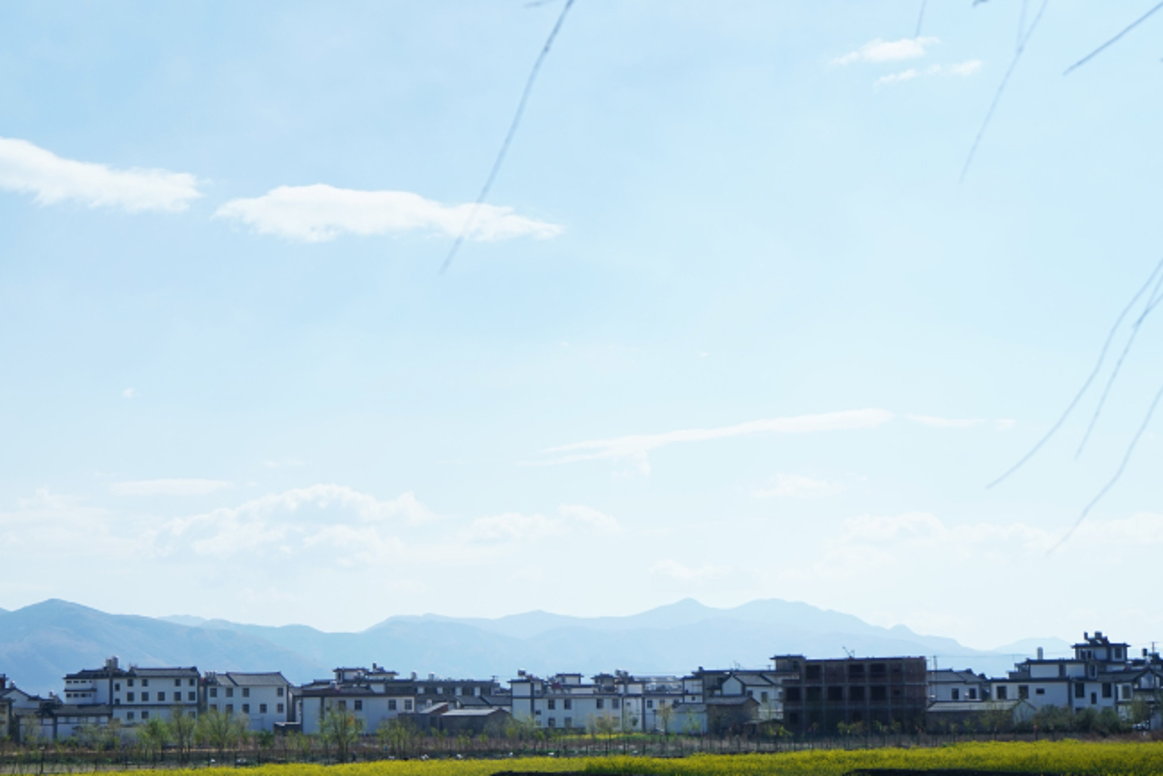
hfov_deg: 28.3
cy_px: 478
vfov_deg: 19.2
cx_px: 400
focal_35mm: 71
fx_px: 2294
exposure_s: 1/4000
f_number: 4
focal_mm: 45
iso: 250
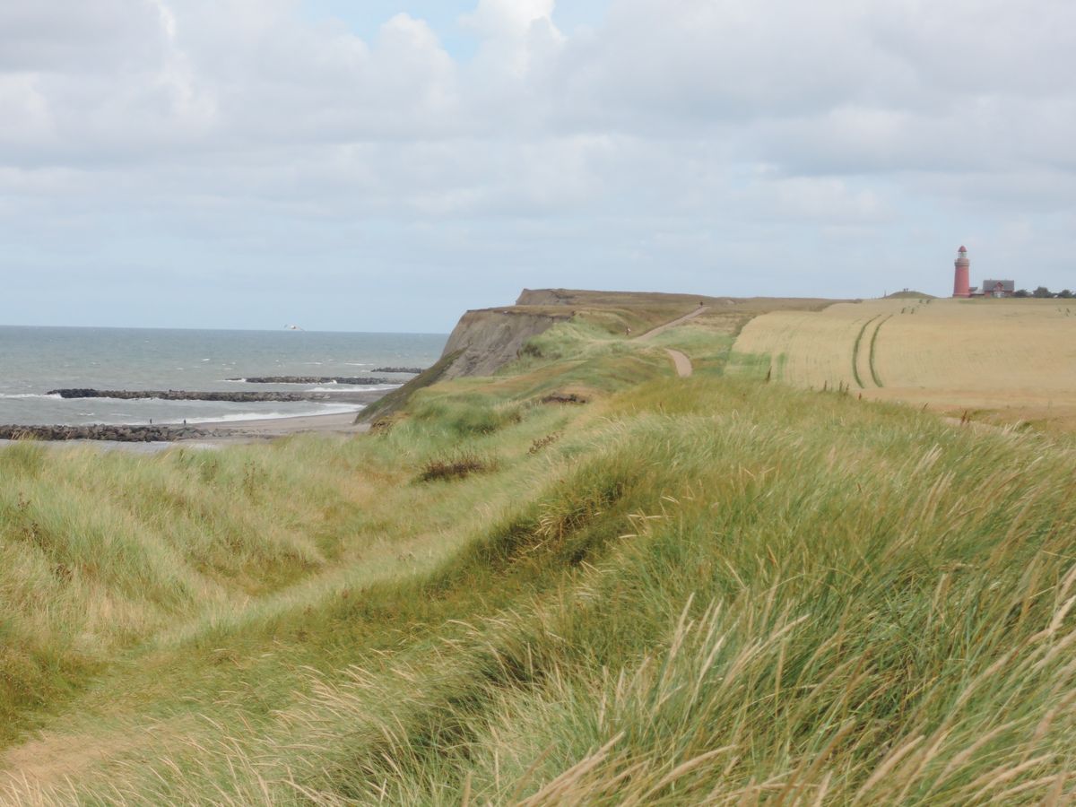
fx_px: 3730
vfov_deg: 12.3
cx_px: 538
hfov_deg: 16.4
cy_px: 404
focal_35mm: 120
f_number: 7.1
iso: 400
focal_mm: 25.5
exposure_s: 1/125
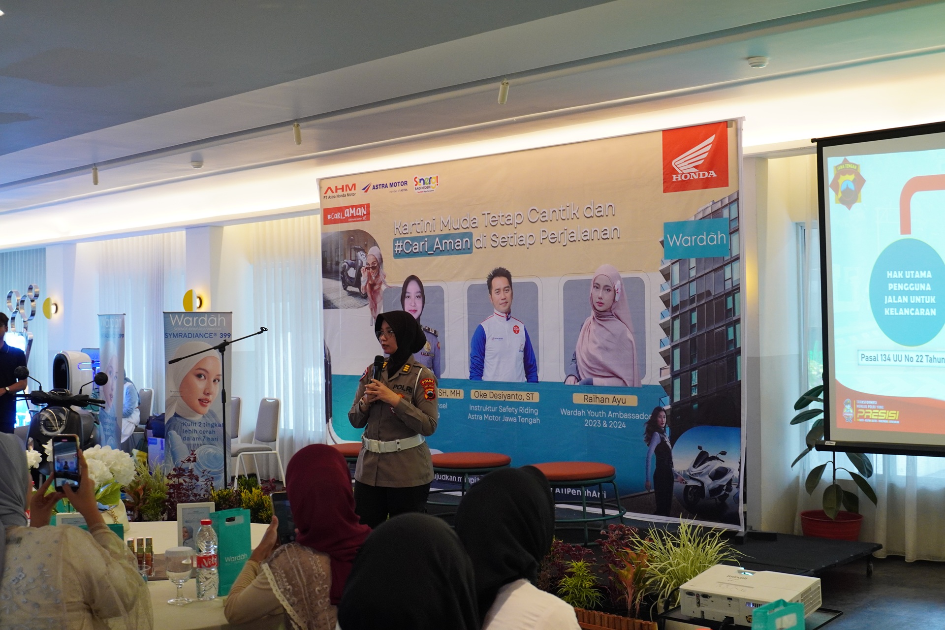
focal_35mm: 42
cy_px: 315
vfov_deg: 31.9
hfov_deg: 46.4
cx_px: 472
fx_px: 1102
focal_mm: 28
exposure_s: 1/125
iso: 1000
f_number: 3.5
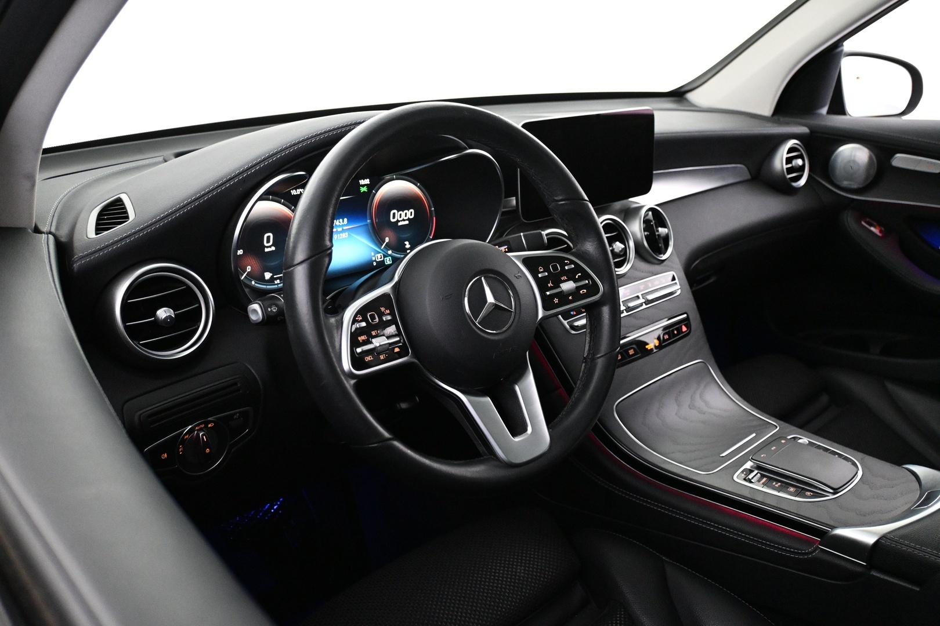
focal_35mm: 30
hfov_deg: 61.9
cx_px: 470
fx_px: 783
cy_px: 313
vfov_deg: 43.6
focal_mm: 20
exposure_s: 1/40
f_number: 3.8
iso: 4000
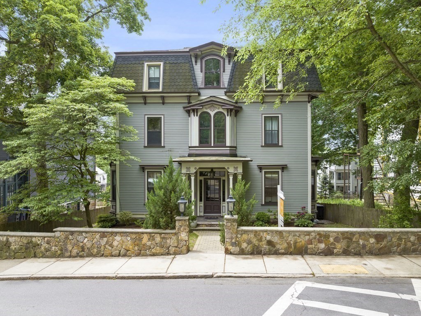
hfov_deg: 71.6
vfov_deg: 56.8
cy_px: 158
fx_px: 292
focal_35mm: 24
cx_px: 210
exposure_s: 1/240
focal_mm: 12.29
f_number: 2.8
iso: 400
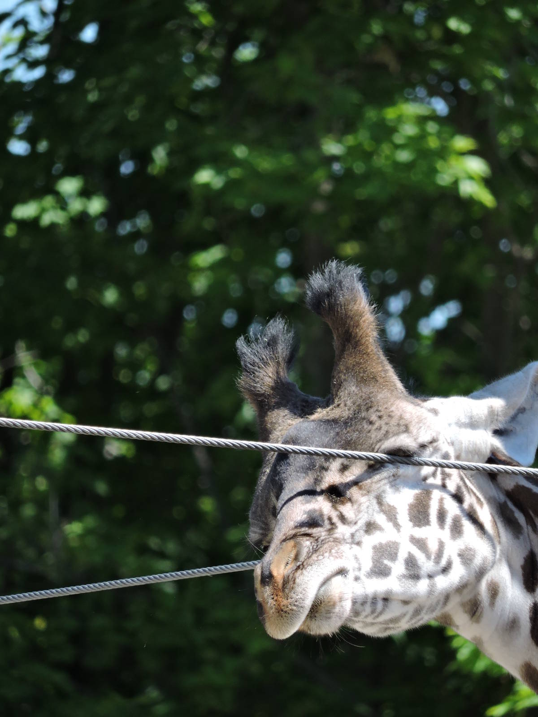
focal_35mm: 800
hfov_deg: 1.9
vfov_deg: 2.5
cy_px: 358
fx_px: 16578
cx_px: 269
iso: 180
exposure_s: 1/400
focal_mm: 142.7
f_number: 5.2
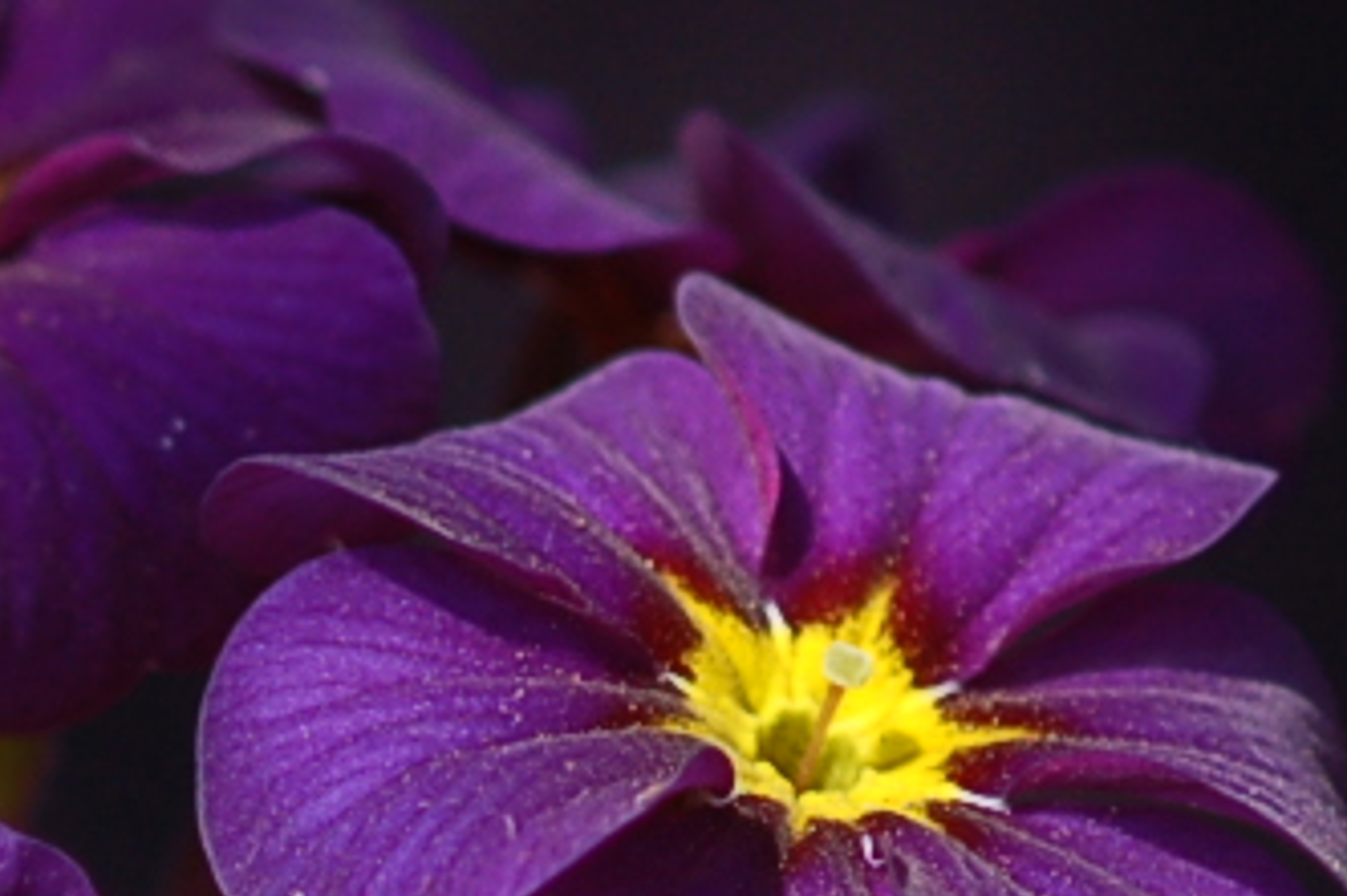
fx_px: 26711
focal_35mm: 714
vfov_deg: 1.9
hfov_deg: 2.9
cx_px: 256
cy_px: 1626
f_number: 3.5
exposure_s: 1/1250
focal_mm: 105
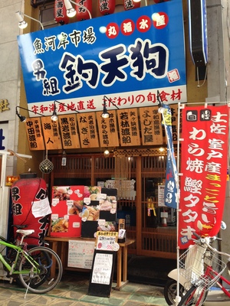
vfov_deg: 55.4
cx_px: 115
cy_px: 153
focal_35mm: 33
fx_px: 292
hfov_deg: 42.9
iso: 50
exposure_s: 1/134
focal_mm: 4.12
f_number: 2.4
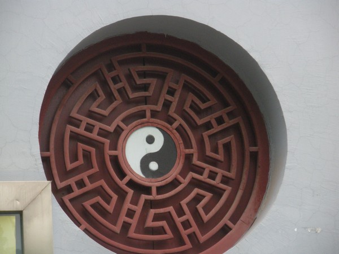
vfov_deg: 10.0
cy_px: 127
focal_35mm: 149
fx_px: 1459
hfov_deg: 13.3
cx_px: 170
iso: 267
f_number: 5.4
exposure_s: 1/125
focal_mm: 26
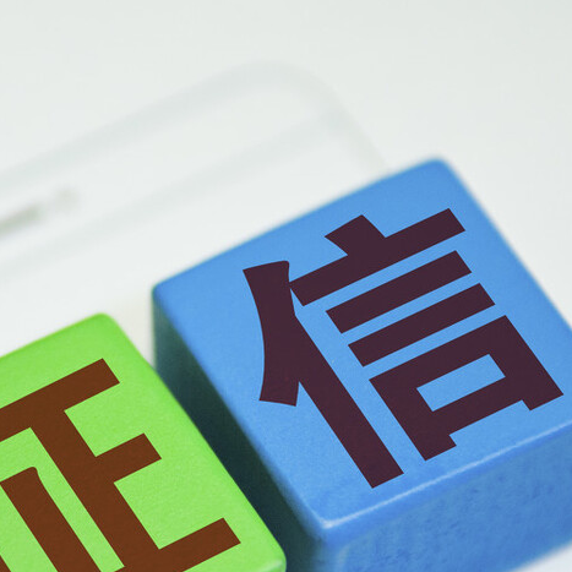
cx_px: 143
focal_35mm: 180
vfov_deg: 9.7
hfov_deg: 9.7
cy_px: 405
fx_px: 3367
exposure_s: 1/1000
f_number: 2.8
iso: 640
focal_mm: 55
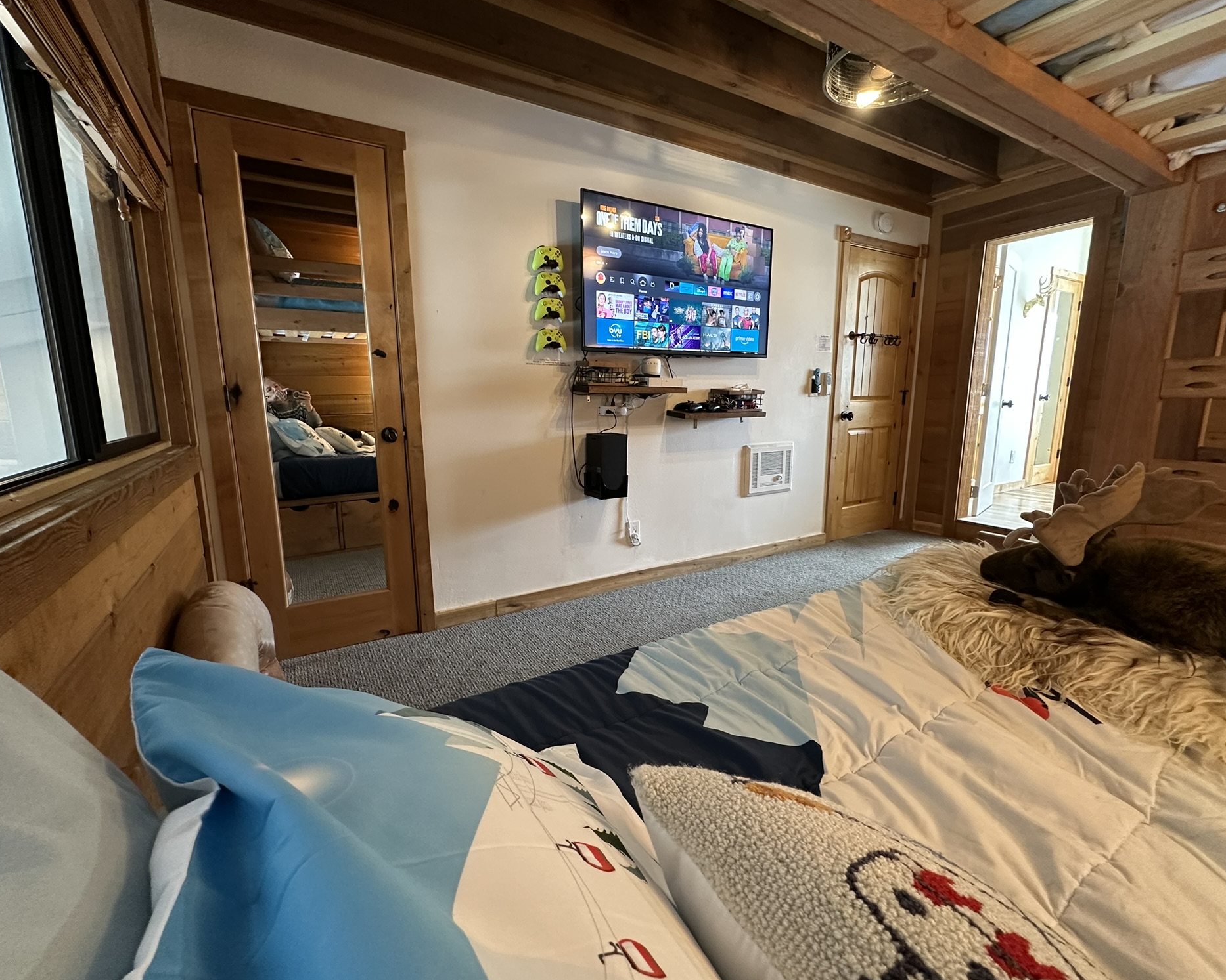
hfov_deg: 96.8
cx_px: 604
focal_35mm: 15
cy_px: 490
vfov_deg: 84.0
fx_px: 544
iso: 320
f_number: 2.2
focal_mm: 2.22
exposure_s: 1/60
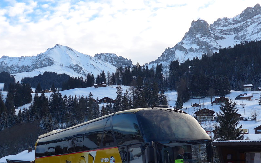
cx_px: 134
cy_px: 110
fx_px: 327
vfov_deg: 27.8
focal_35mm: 46
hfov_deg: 43.5
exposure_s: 1/400
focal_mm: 6
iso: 80
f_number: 2.8
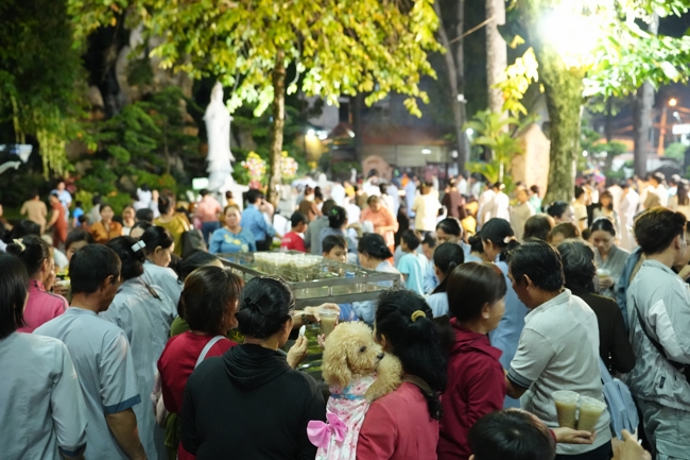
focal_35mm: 35
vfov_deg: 37.8
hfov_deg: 54.4
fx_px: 671
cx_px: 345
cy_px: 230
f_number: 2.8
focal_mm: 35
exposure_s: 1/80
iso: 10000
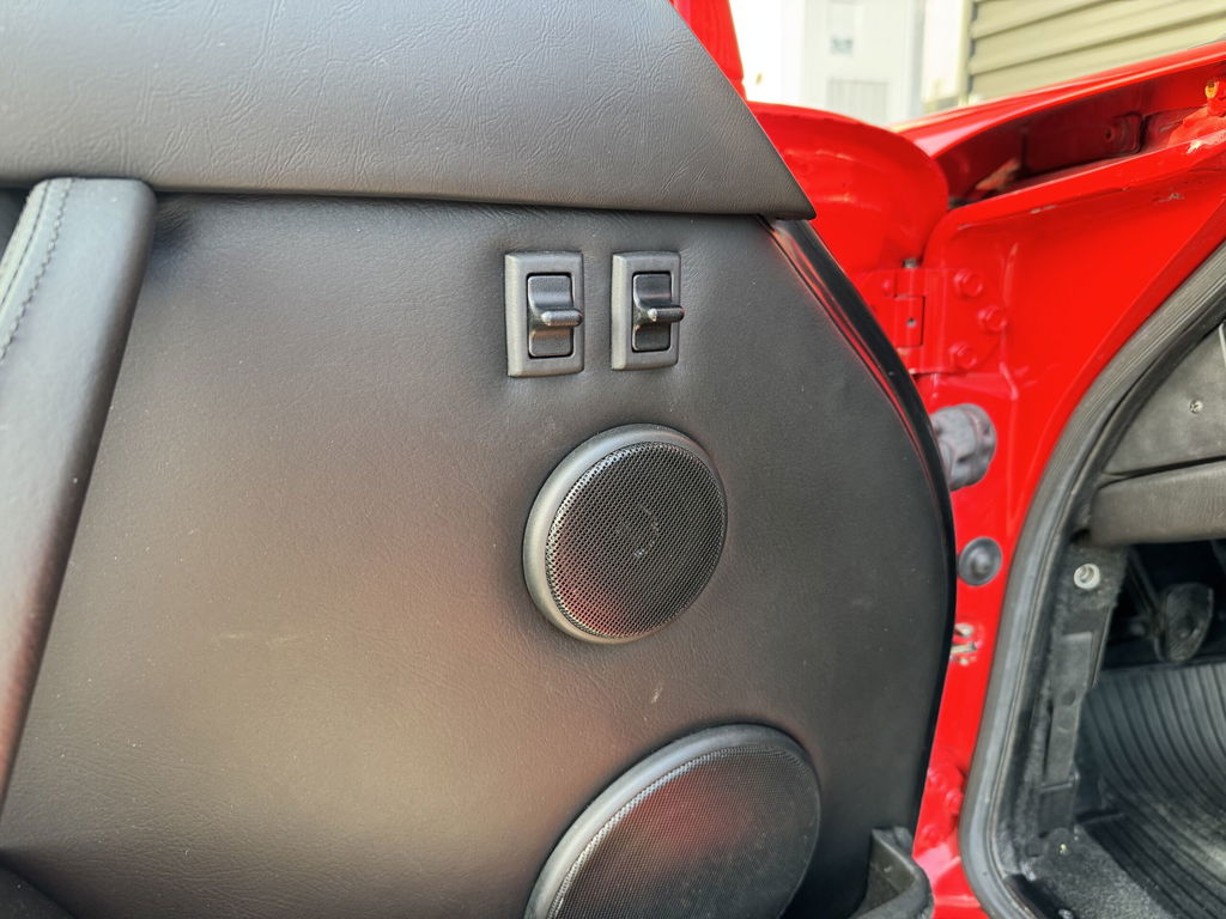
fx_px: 850
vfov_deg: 56.8
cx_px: 613
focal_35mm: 24
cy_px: 460
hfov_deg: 71.6
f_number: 1.78
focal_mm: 6.76
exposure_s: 1/79
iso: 200
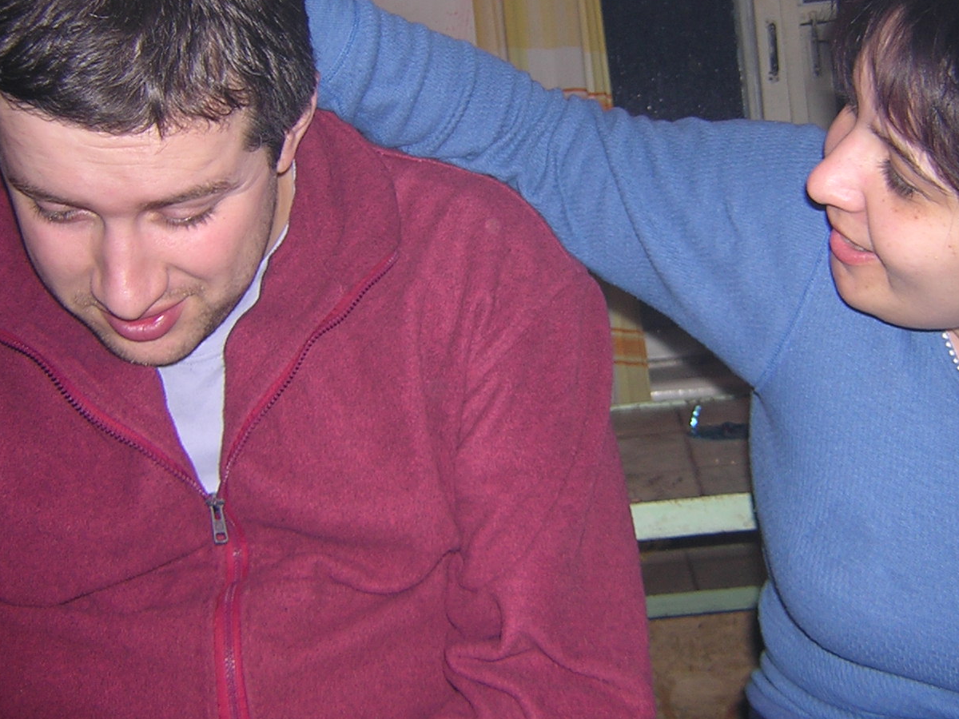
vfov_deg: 30.2
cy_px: 295
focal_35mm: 48
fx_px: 1330
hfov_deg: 39.4
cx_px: 599
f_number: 2.6
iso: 100
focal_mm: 4.7
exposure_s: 1/60.1
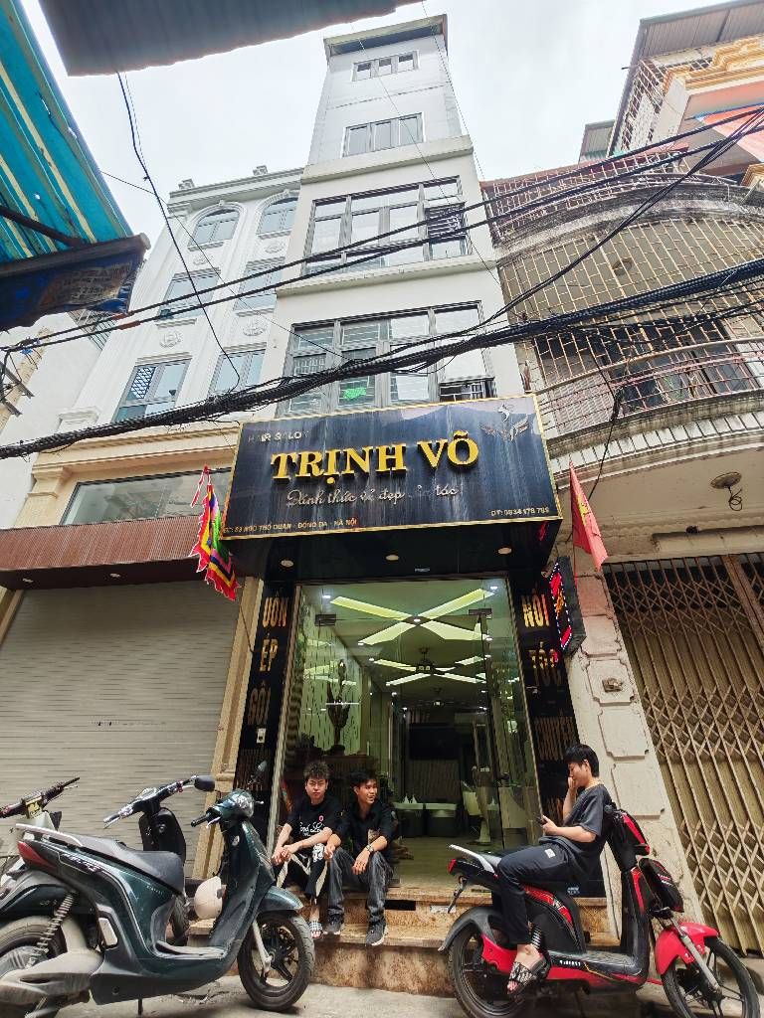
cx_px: 382
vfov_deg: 94.5
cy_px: 509
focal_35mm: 16
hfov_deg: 78.1
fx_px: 471
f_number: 2.2
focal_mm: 1.96
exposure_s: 1/140
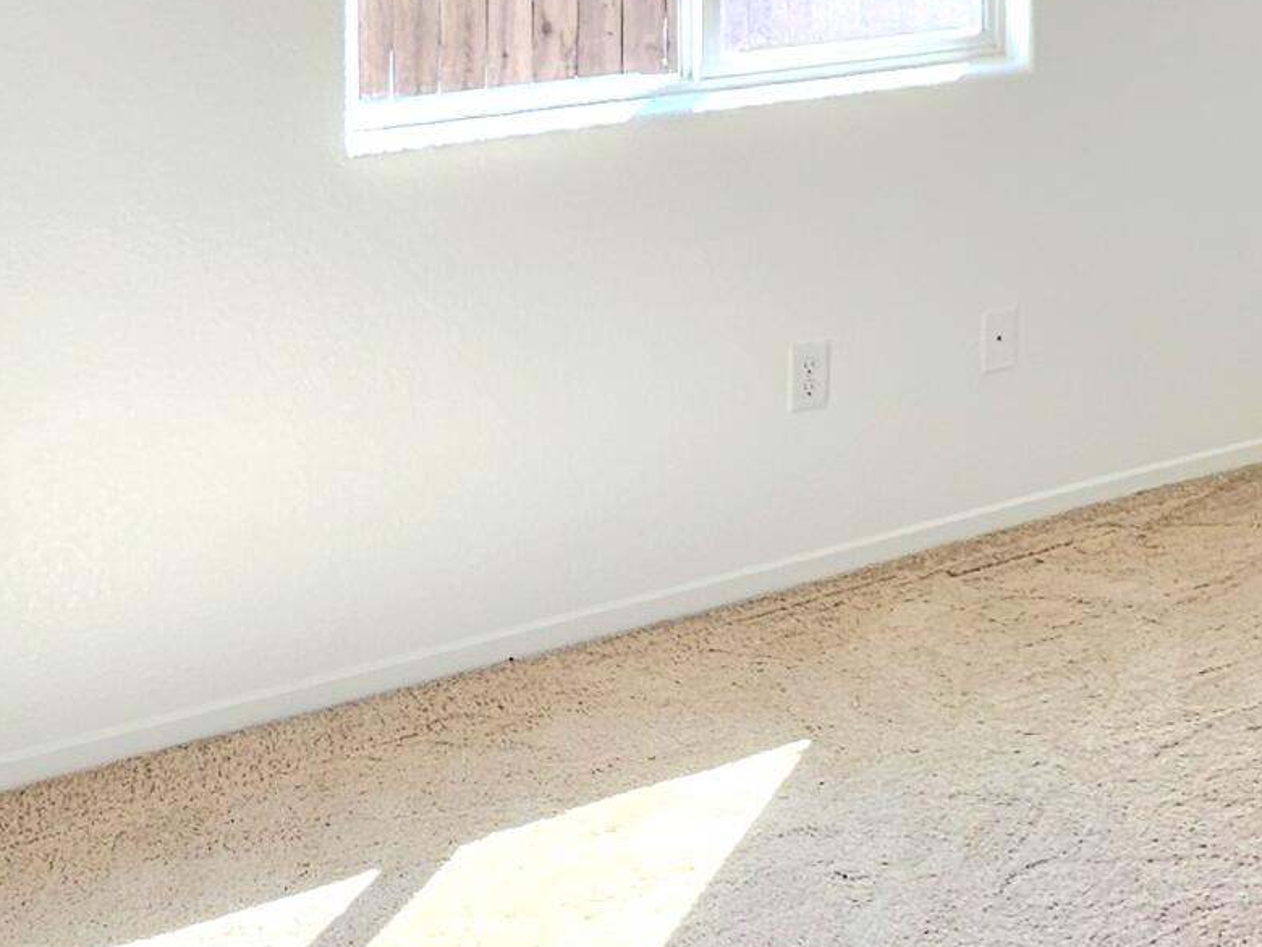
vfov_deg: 25.5
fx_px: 1823
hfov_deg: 34.7
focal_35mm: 50
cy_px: -246
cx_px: 1257
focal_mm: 2.2
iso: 64
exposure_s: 1/120
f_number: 2.2
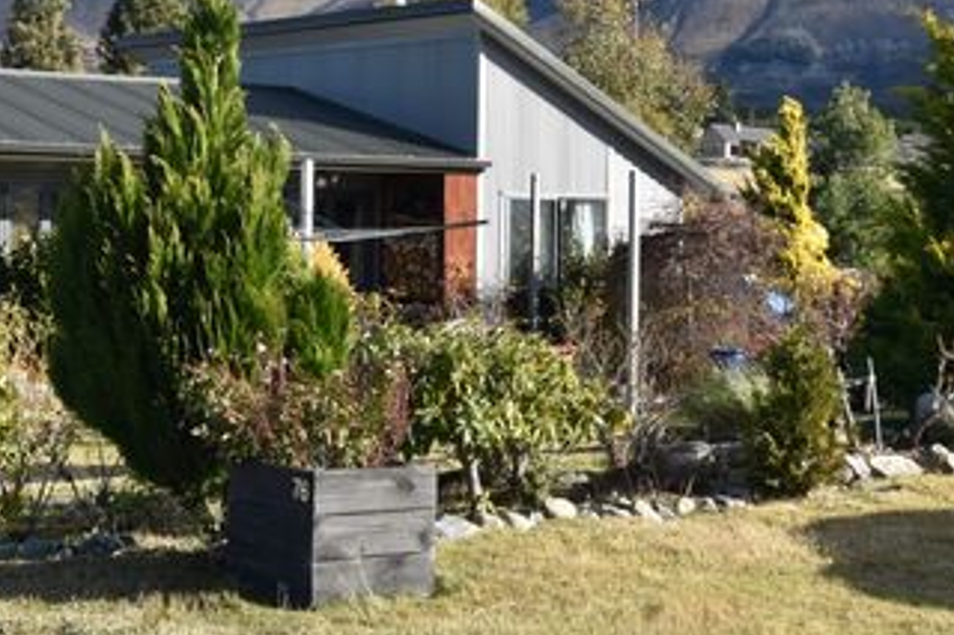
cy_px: 230
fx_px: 1907
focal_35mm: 72
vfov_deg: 18.9
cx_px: 158
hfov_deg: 27.4
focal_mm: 20
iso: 200
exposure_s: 1/320
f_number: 9
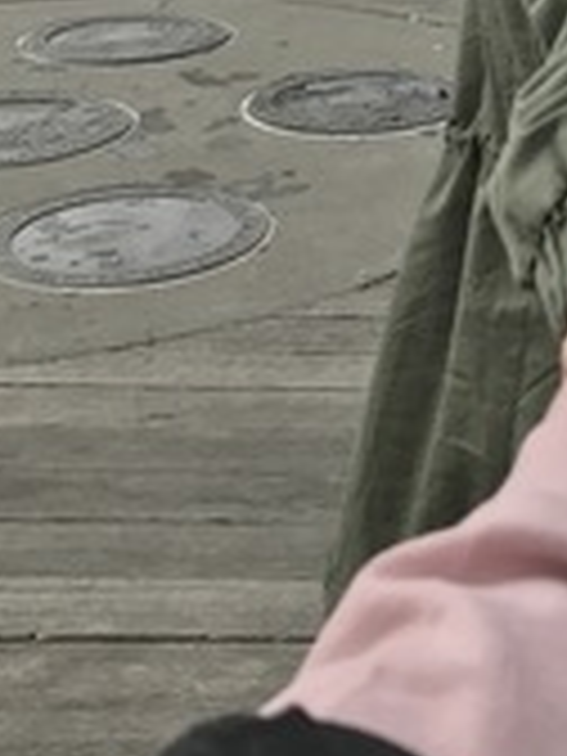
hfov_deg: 17.5
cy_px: -54
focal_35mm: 80
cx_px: 702
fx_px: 1747
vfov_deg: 23.1
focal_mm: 3.99
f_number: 1.8
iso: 20
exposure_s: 1/1742
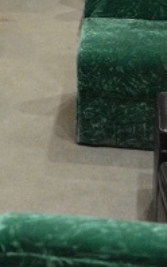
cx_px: -155
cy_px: -119
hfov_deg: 8.2
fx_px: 1120
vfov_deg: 12.9
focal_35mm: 154
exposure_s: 1/30
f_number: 3.8
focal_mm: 20
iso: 3200
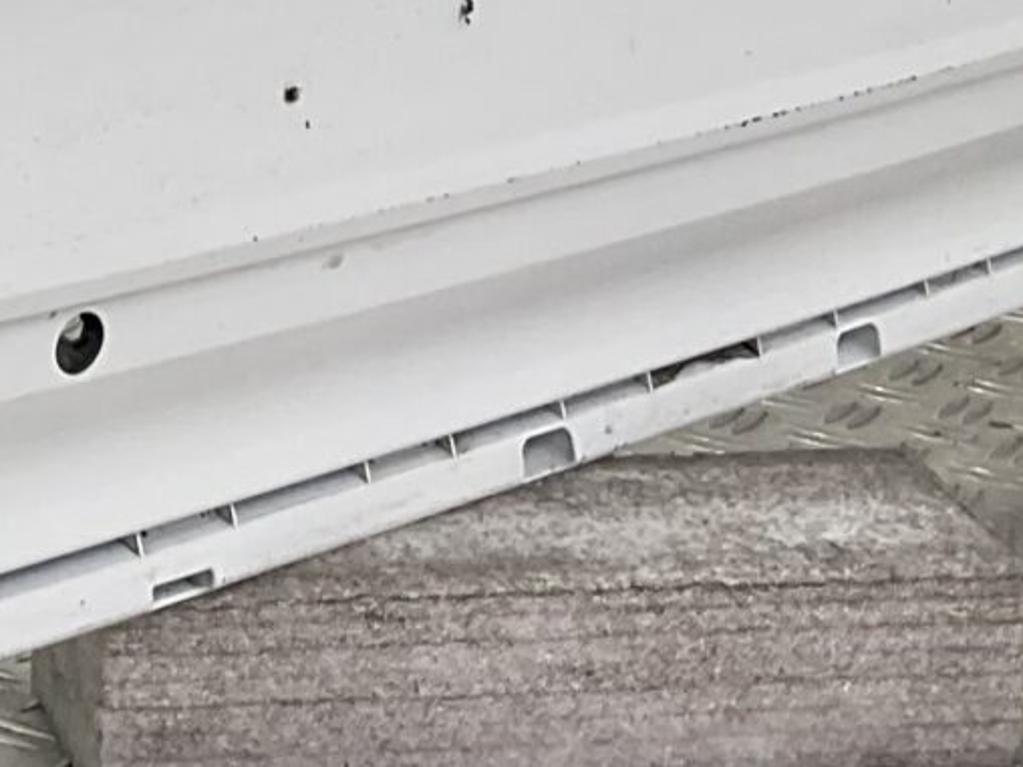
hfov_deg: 13.0
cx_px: -338
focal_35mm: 146
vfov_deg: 9.7
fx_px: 4315
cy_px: -548
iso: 16
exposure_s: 1/106
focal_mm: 3
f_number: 1.8
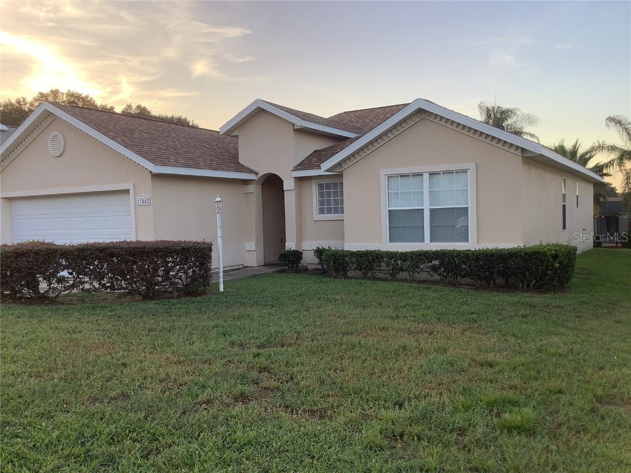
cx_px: 316
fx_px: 565
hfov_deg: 58.4
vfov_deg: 45.4
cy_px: 236
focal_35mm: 31
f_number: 2.4
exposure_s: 1/120
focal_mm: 3.3
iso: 32
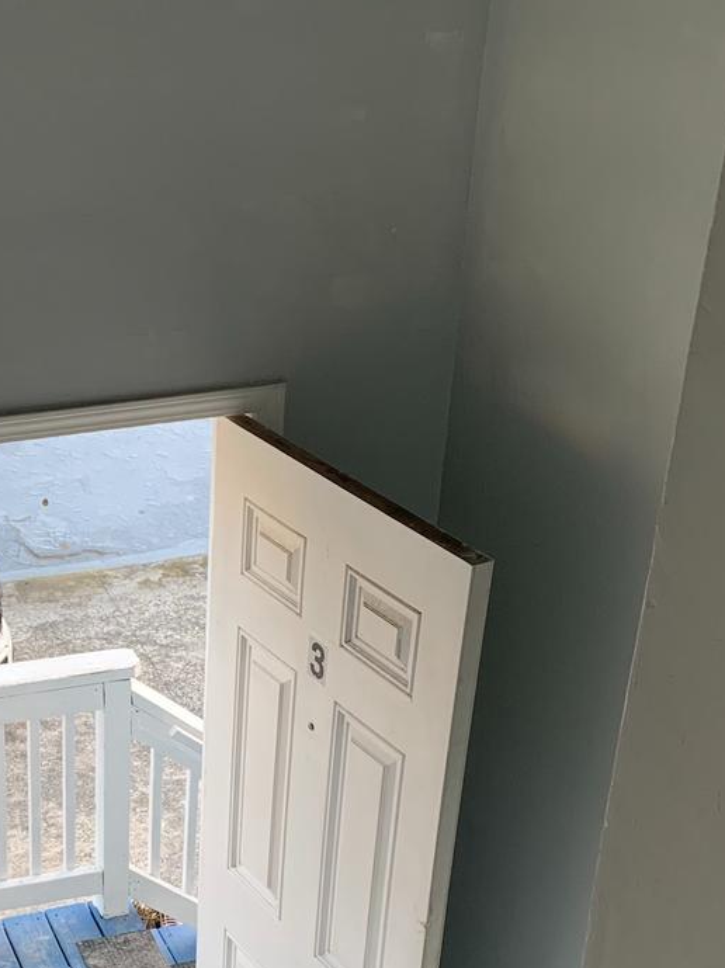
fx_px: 1621
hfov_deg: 24.6
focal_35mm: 58
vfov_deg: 32.5
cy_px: 752
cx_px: 93
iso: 80
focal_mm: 4.25
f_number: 1.8
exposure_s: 1/60
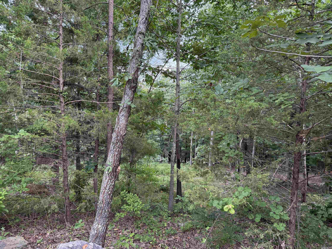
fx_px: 230
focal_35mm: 24
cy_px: 124
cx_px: 166
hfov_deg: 71.6
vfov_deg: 56.8
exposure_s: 1/196
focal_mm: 6.76
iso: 200
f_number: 1.78
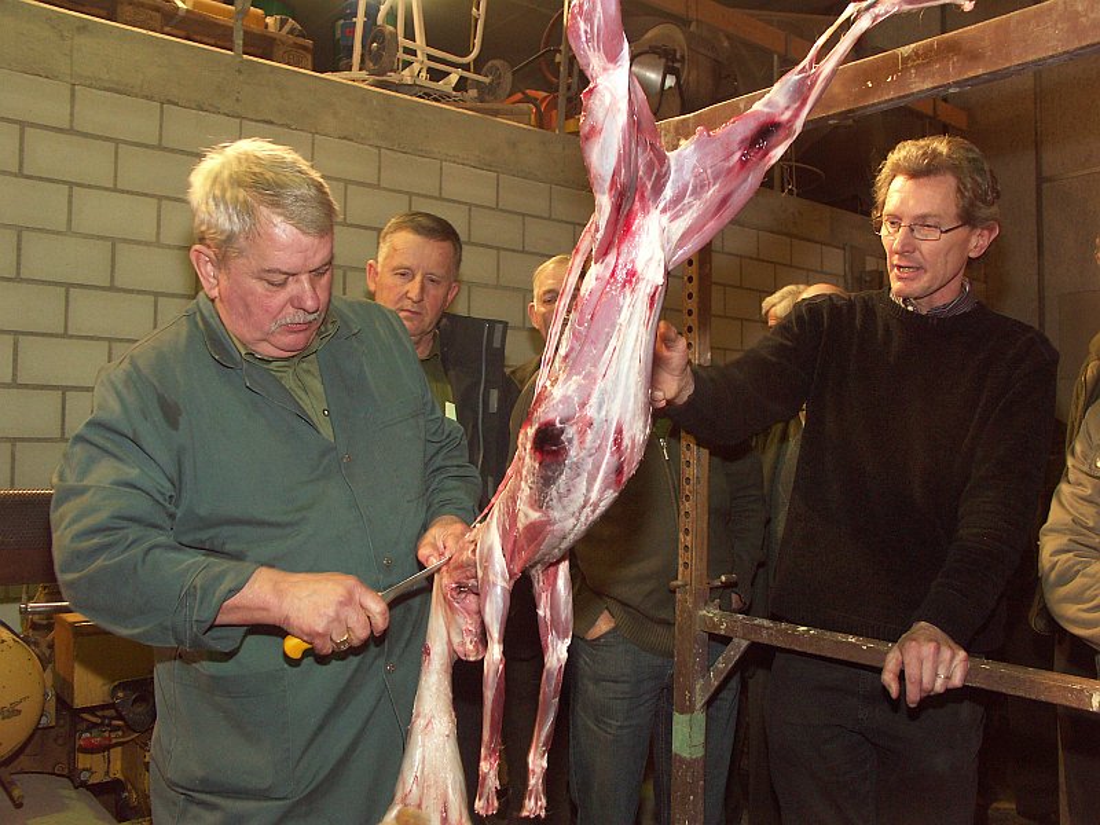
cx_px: 550
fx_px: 922
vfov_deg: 48.2
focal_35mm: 29
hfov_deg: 61.7
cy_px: 412
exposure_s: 1/50
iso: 200
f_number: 2.8
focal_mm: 7.48
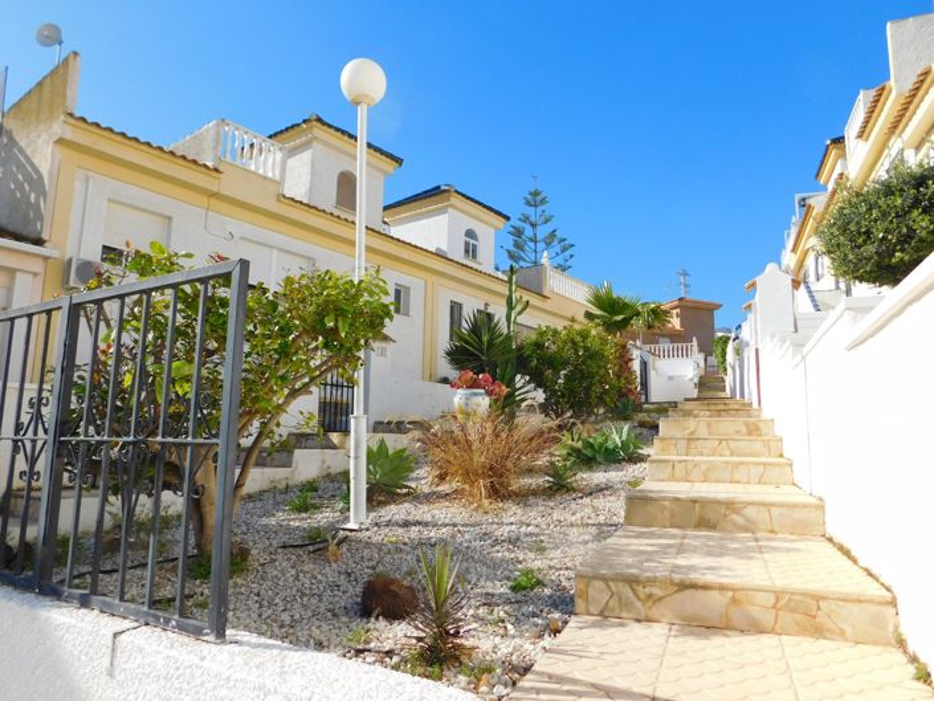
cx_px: 467
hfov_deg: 73.9
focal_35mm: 23
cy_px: 350
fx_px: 621
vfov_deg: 58.9
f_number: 6
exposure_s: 1/500
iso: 125
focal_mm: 4
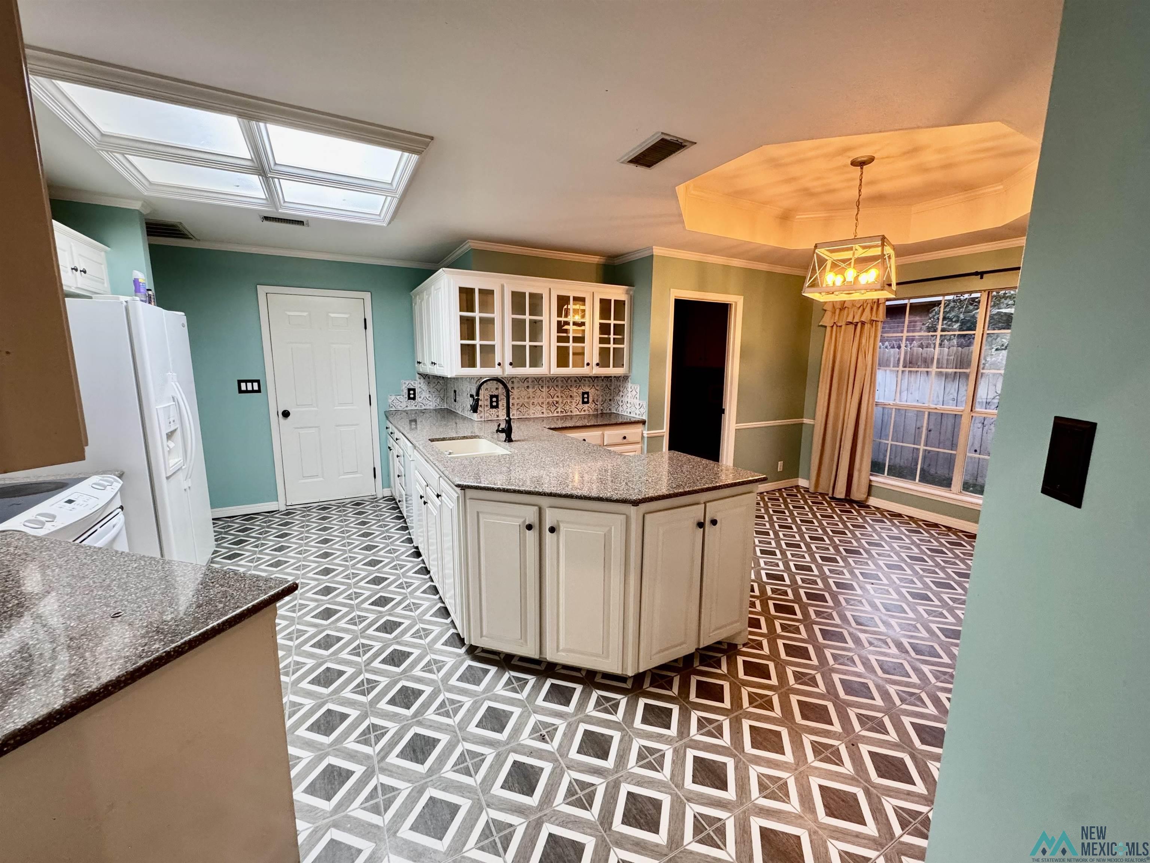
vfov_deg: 85.7
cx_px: 575
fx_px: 465
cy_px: 432
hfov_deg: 102.1
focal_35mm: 14
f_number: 2.2
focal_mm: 2.22
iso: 200
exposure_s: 1/60
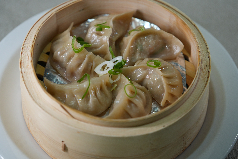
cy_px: 80
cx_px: 119
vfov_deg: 7.0
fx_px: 1296
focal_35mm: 196
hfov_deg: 10.5
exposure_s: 1/200
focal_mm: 196
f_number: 4
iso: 800
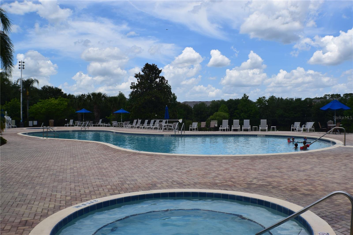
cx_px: 176
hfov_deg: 47.9
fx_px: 397
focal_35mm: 40
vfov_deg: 33.0
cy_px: 118
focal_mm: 27
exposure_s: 1/500
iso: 220
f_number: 11
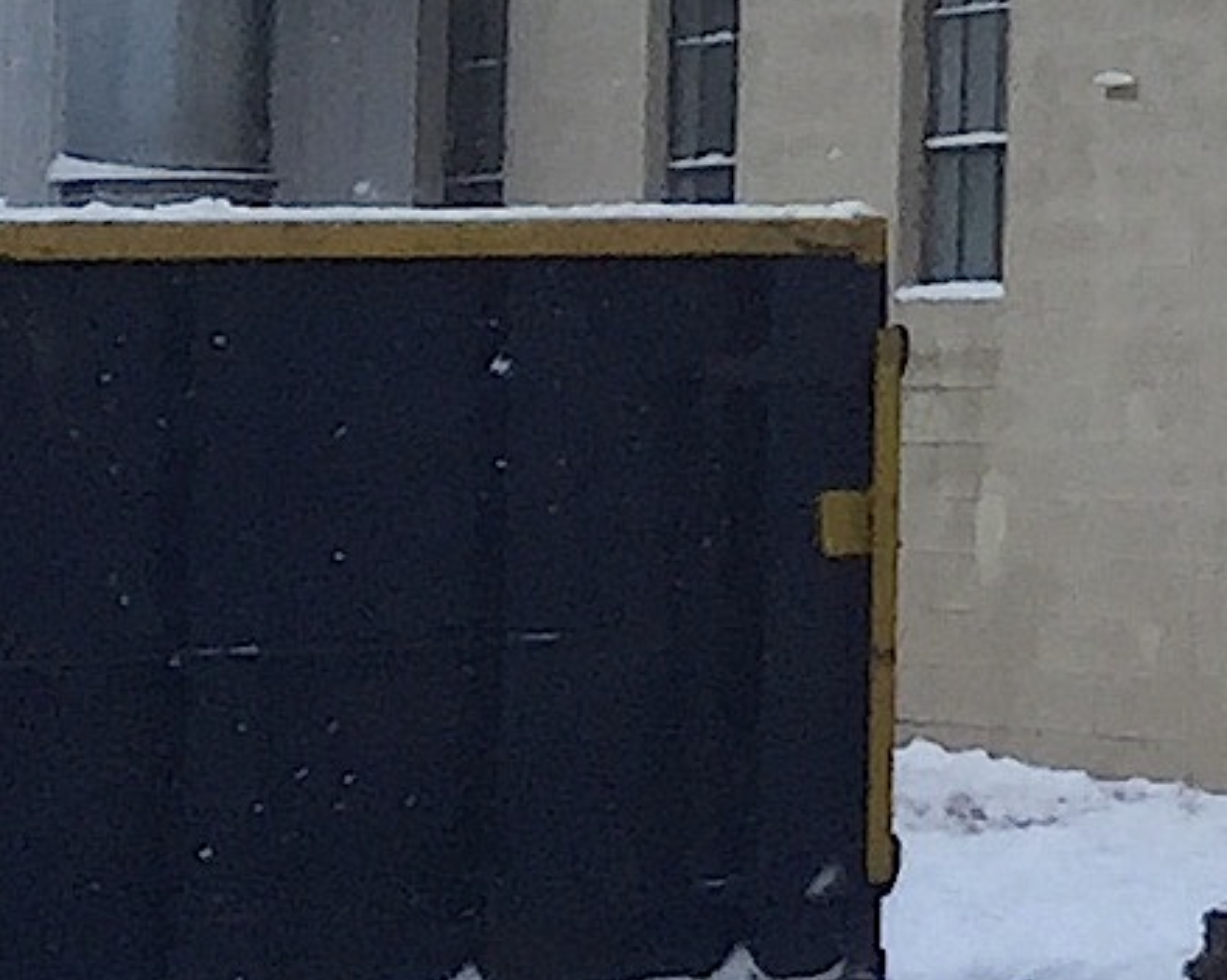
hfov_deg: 7.5
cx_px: 4208
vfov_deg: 7.3
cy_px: -269
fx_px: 7659
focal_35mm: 211
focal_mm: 4.15
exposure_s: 1/581
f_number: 2.2
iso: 32
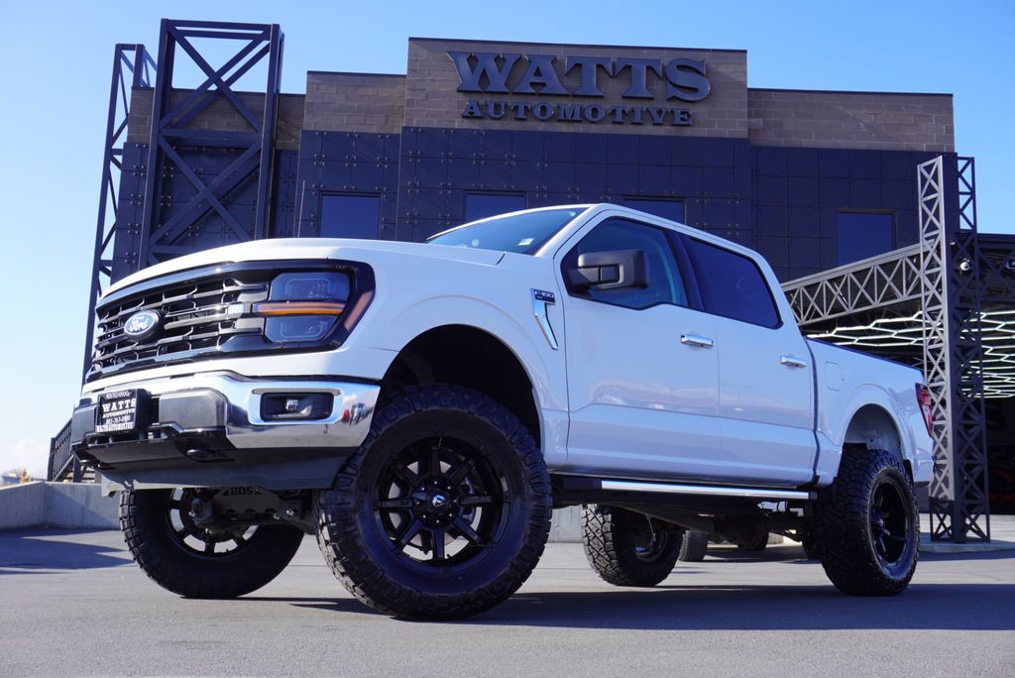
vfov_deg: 35.5
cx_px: 508
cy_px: 339
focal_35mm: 38
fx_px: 1058
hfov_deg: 51.3
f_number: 8
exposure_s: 1/100
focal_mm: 25
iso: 100
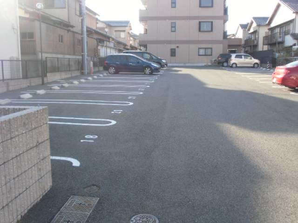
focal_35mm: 33
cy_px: 112
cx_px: 149
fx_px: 284
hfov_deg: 55.4
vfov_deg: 42.9
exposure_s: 1/100
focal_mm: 5.93
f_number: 3.7
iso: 64
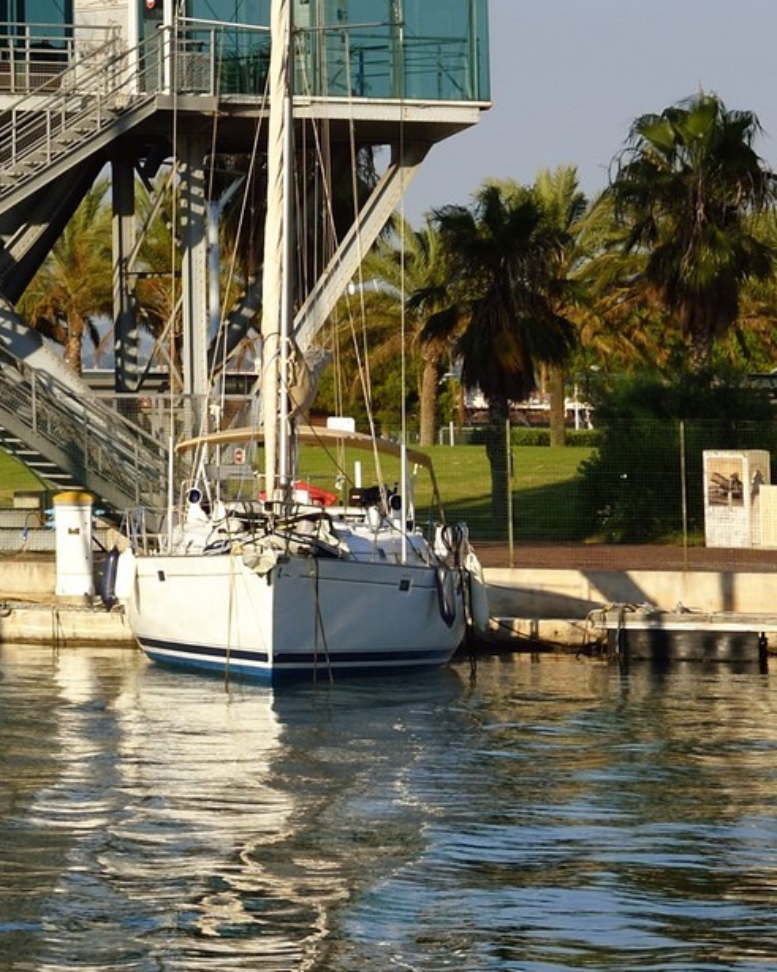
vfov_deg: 7.3
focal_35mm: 257
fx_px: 7389
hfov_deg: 5.9
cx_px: -462
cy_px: -665
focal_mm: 70
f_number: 13
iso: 200
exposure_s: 1/320
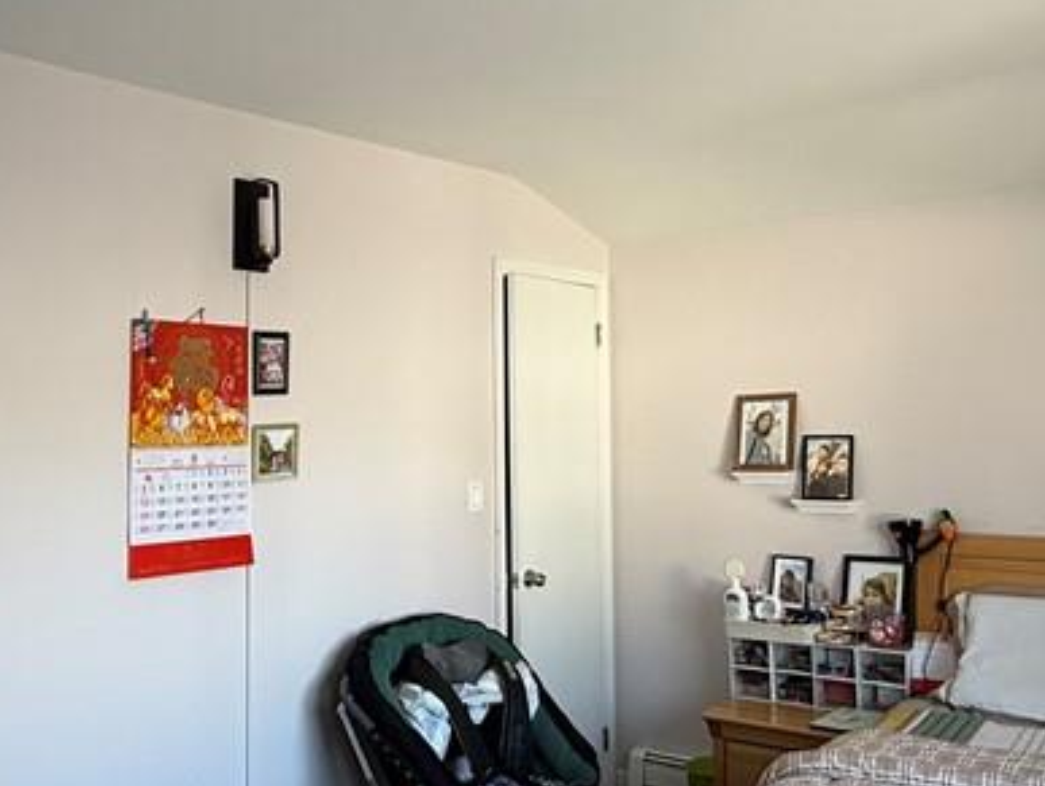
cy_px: 357
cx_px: 529
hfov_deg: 50.1
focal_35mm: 37
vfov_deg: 38.7
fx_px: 1118
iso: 125
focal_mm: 2.22
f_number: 2.2
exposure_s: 1/99
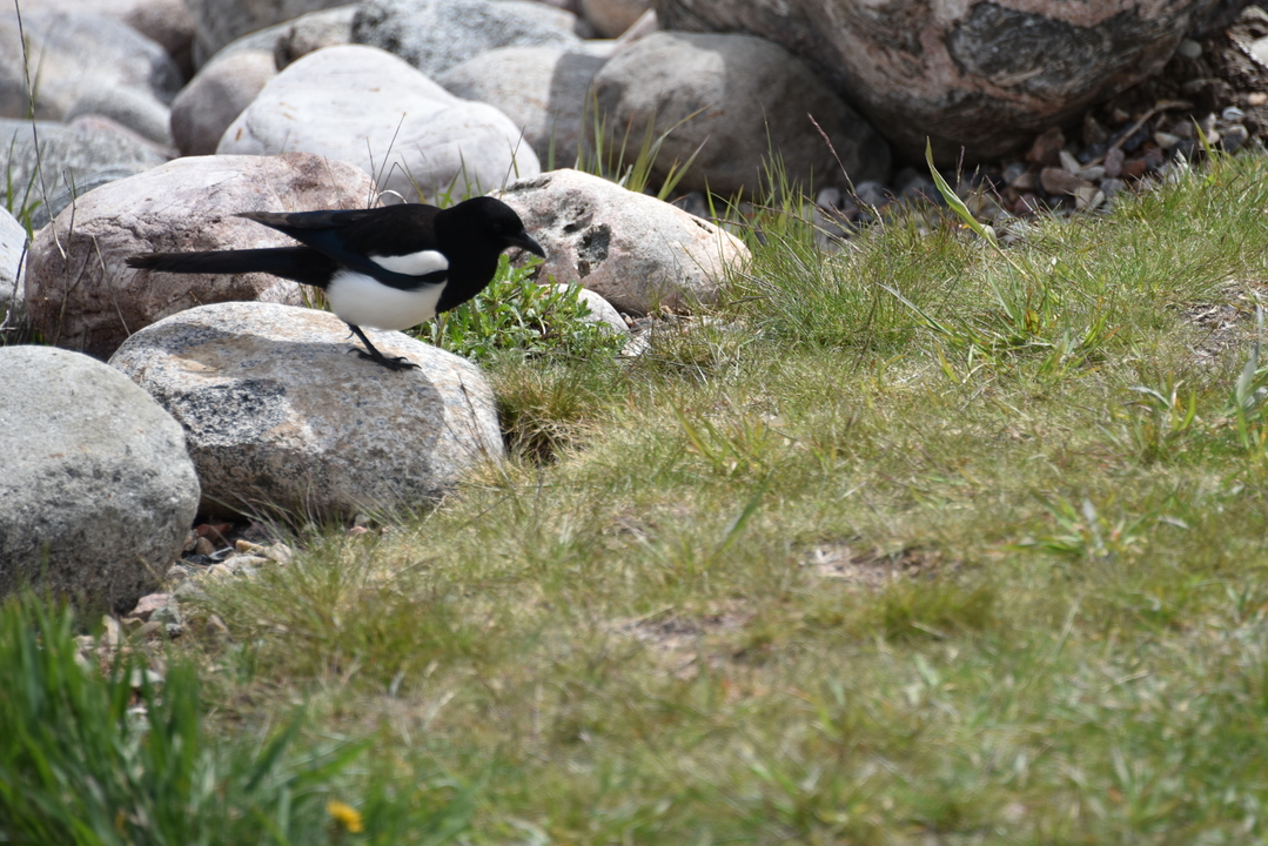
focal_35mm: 356
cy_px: 358
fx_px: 12542
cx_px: 739
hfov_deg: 5.8
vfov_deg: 3.9
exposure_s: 1/640
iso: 100
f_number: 6.3
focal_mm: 300
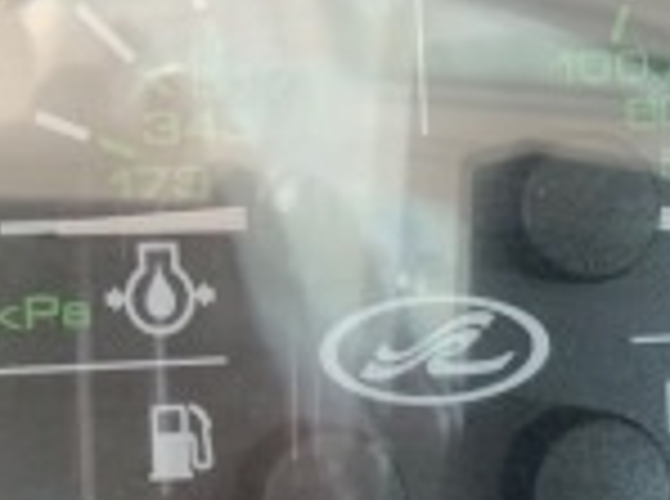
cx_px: -108
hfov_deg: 13.8
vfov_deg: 10.5
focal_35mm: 140
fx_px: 2703
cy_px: 81
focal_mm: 4.25
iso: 100
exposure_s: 1/60
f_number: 1.8
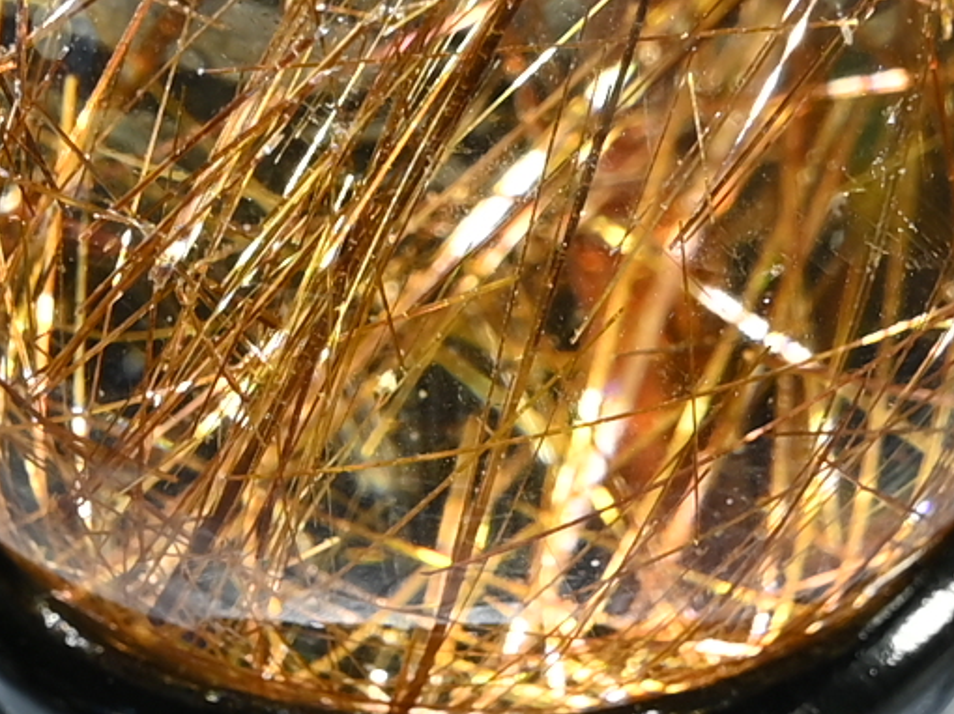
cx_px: 529
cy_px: 406
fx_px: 14242
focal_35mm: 517
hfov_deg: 3.8
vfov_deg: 2.9
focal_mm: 62
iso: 100
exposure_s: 1/13
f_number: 8
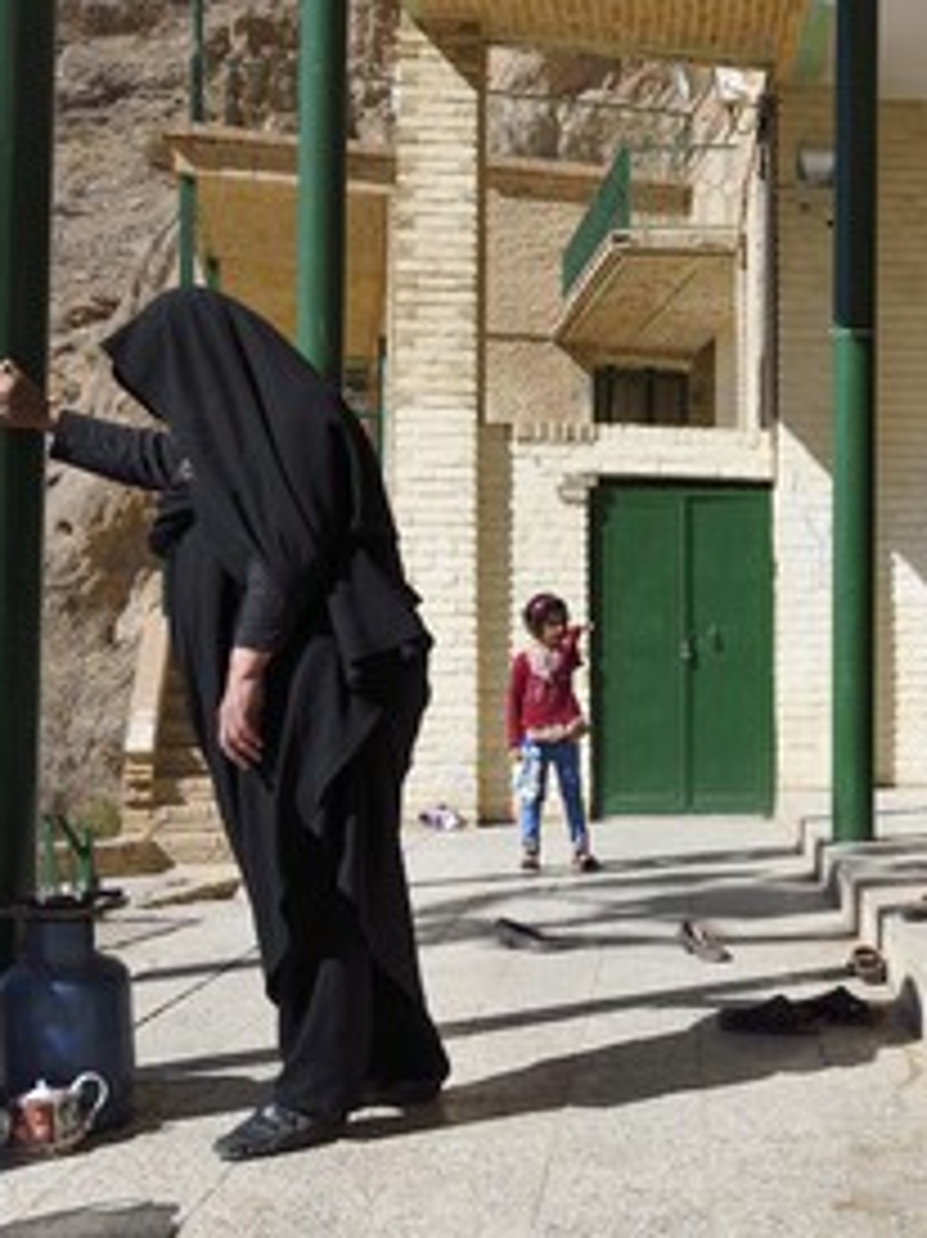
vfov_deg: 43.0
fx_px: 1572
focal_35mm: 44
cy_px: 617
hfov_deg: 30.8
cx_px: 900
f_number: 14
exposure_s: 1/200
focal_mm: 30
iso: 200
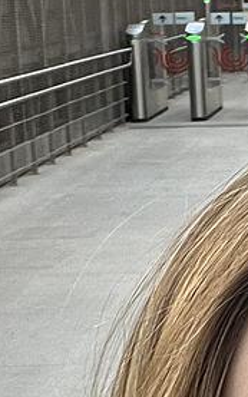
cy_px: 330
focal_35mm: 147
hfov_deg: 8.6
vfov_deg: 14.1
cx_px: 430
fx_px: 1590
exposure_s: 1/50
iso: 64
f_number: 2.2
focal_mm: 2.71
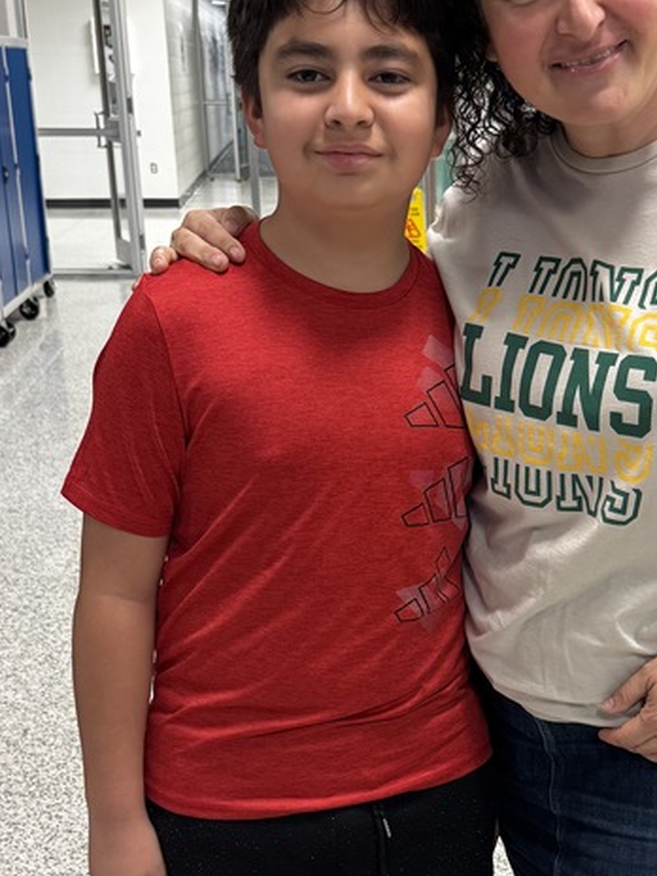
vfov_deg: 35.7
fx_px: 1341
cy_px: 602
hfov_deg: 27.0
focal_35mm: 53
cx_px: 521
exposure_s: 1/60
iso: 320
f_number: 1.78
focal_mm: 6.76
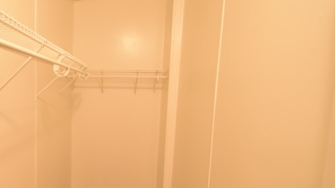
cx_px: 95
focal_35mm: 23
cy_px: 105
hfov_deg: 74.6
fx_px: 204
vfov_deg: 49.4
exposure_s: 1/20
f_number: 3.5
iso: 800
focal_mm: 10
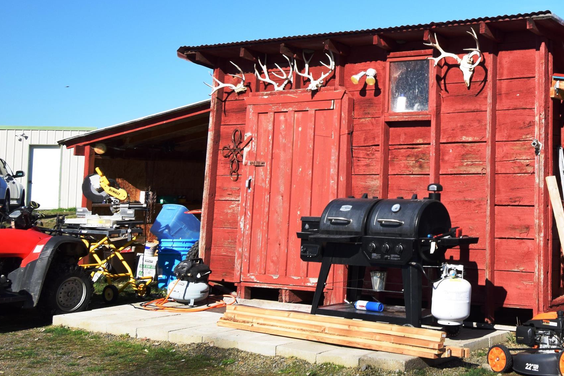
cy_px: 94
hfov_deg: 35.0
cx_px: 498
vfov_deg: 24.8
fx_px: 846
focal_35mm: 54
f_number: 8
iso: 400
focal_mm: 20
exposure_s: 1/250
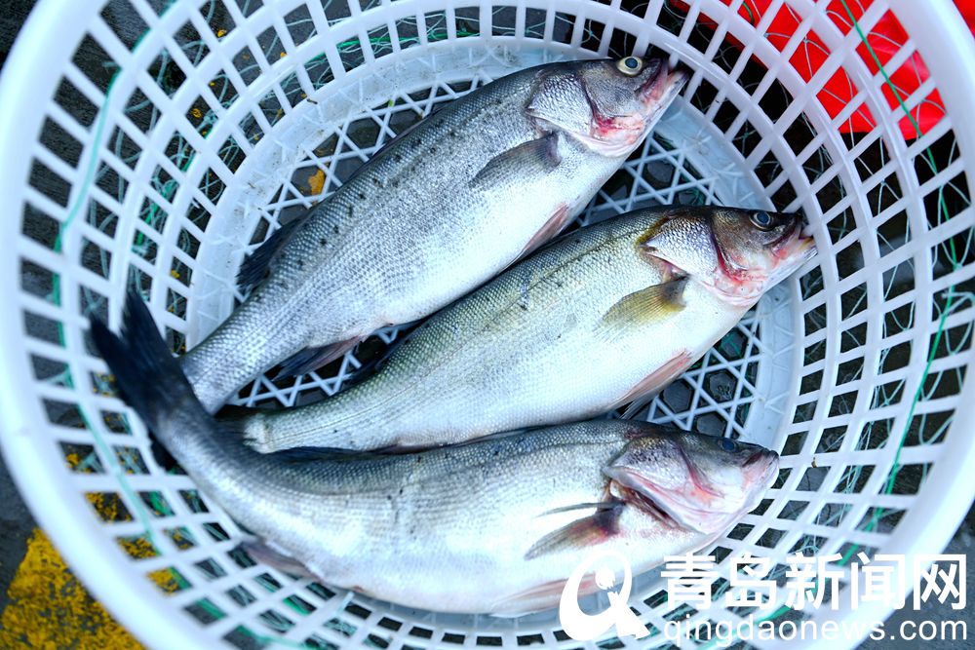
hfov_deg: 41.1
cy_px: 325
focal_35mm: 48
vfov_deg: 28.1
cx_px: 488
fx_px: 1300
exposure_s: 1/125
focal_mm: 48
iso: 100
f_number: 3.5
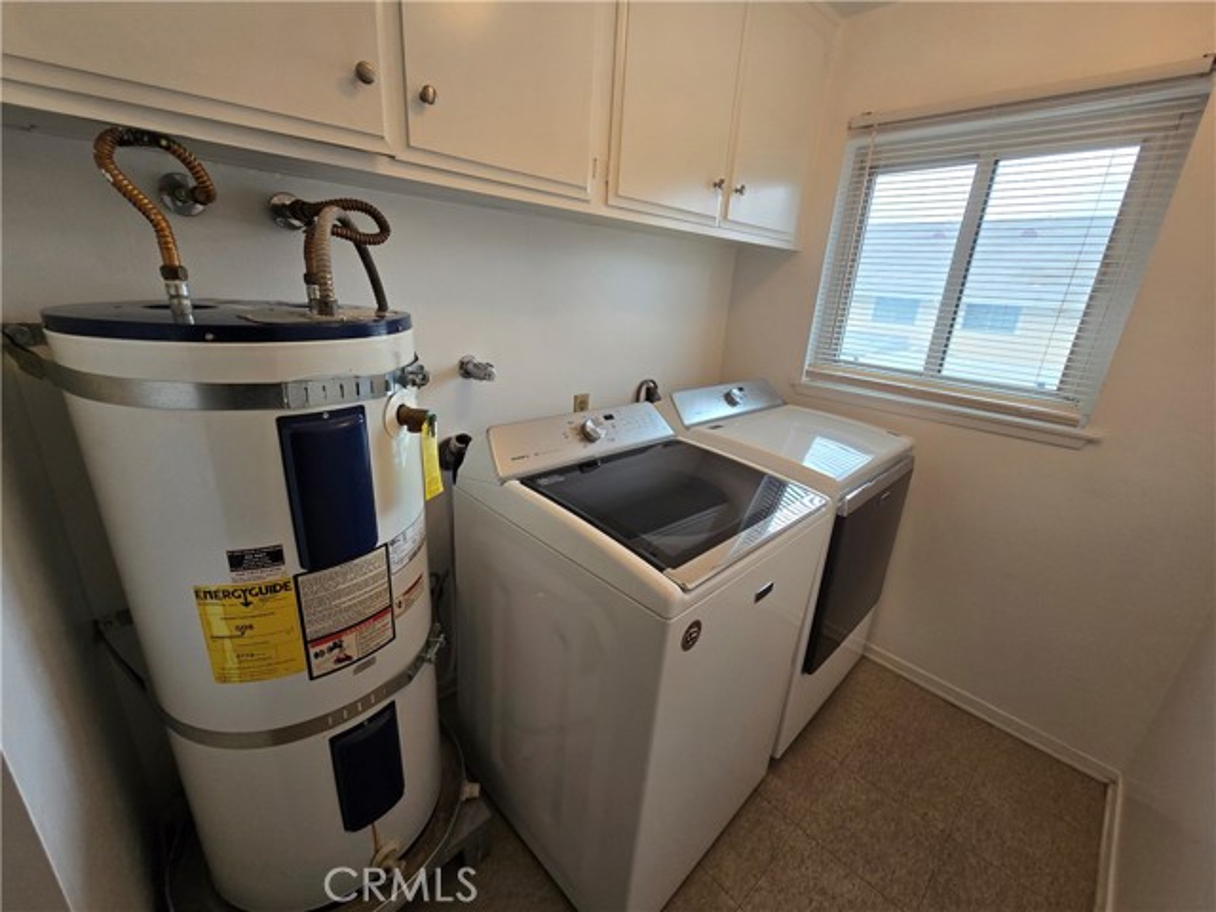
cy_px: 456
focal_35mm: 13
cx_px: 608
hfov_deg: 106.2
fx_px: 457
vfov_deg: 89.9
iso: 125
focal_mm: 2.2
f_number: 2.2
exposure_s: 1/60
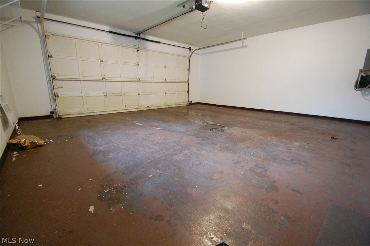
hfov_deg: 100.5
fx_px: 154
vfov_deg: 77.1
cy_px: 123
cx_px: 185
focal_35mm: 15
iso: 1600
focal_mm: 10
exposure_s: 1/6
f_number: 3.5
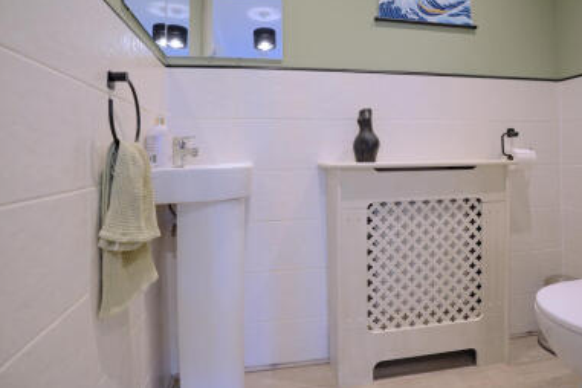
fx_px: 323
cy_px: 150
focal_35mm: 20
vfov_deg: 61.3
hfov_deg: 83.9
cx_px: 302
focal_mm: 16
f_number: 5.6
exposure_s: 1/30
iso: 1000
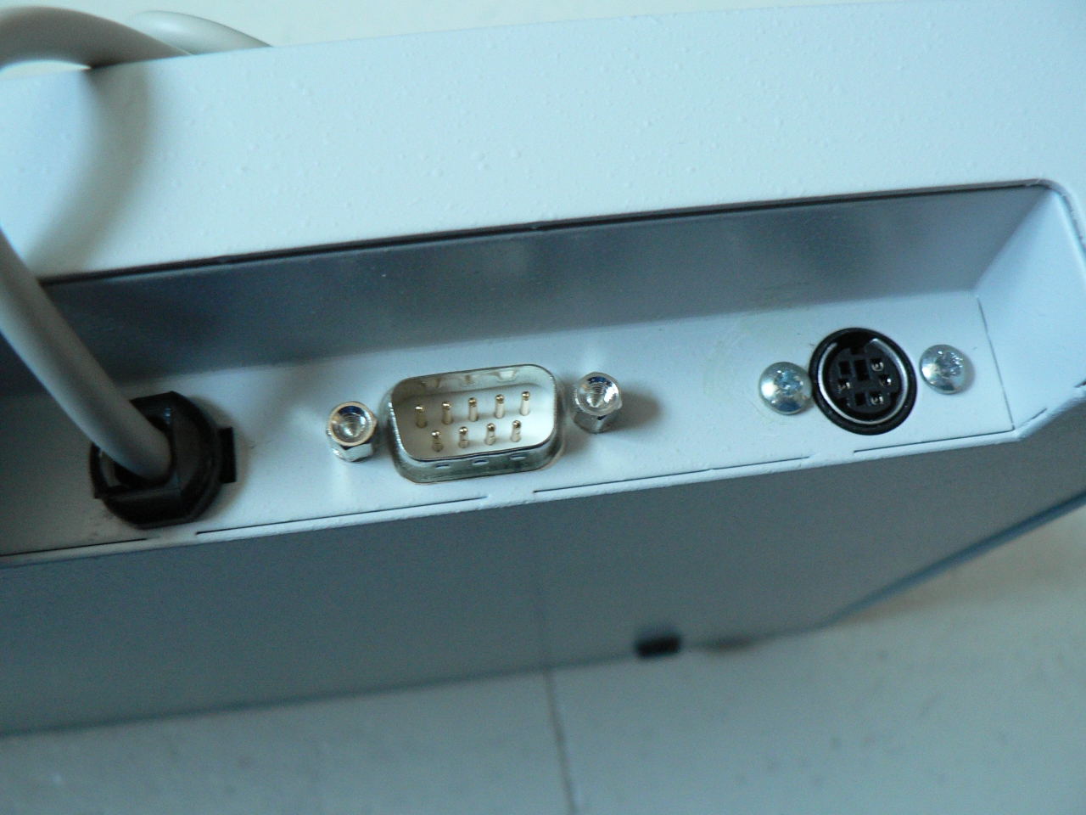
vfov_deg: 39.7
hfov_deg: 51.4
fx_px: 1129
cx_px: 543
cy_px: 408
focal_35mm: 36
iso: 200
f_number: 2.8
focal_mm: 6
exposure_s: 1/10
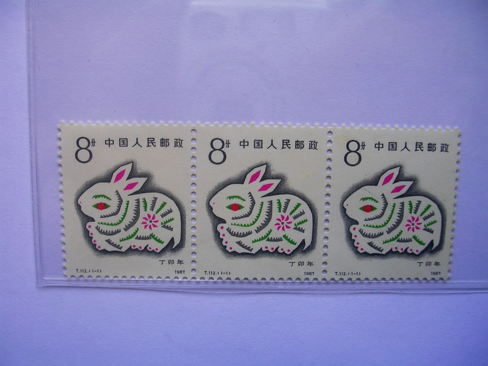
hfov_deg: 49.0
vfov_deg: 37.7
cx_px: 244
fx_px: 536
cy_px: 183
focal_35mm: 38
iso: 50
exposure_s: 1/73.9
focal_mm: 5.8
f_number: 2.8
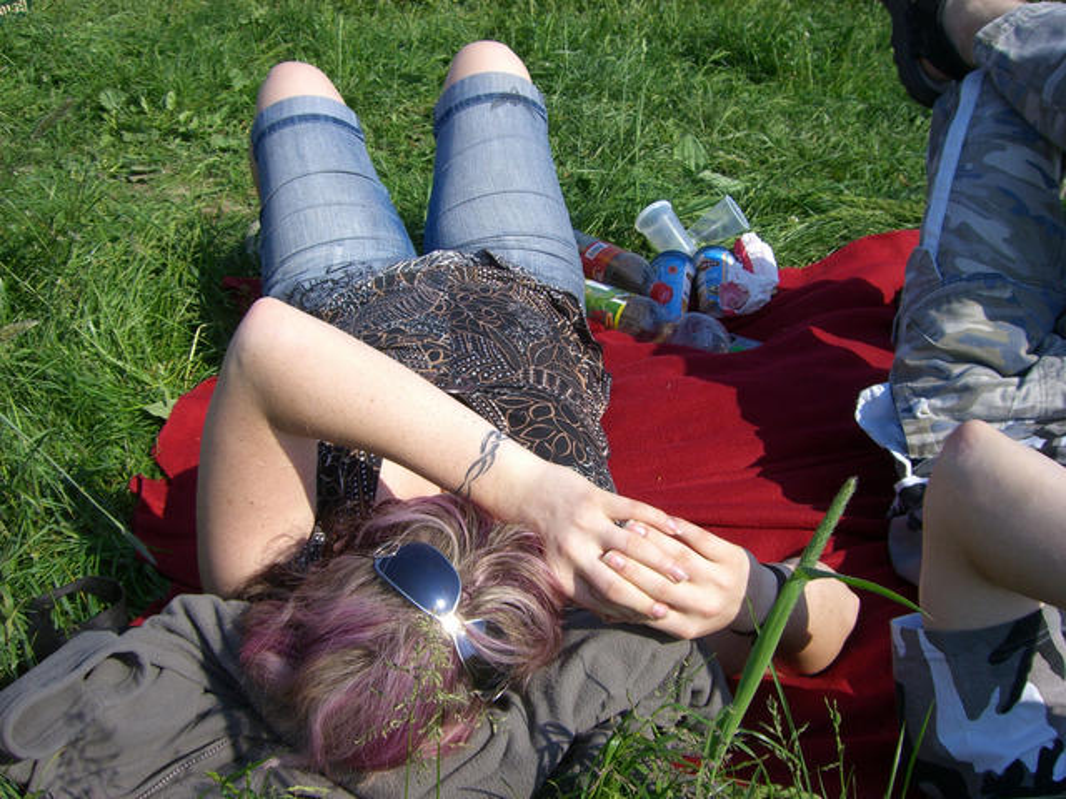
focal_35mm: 38
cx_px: 533
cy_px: 400
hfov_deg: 49.0
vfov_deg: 37.7
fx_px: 1170
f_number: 4.3
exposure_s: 1/640
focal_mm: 6.2
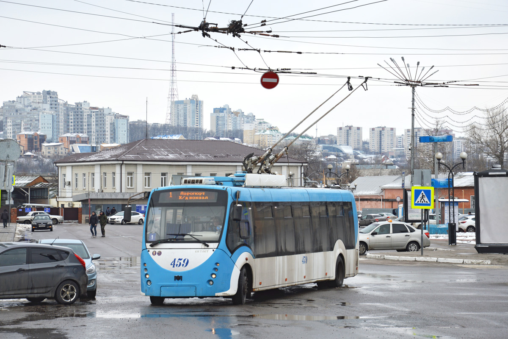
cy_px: 170
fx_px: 1587
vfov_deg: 12.2
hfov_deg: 18.2
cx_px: 254
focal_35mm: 112
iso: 100
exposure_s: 1/250
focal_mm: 75
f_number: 7.1
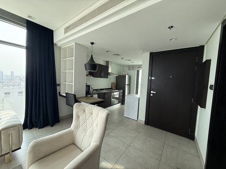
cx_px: 113
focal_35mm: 14
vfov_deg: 85.7
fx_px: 91
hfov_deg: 102.0
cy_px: 84
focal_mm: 2.22
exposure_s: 1/99
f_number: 2.2
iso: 64
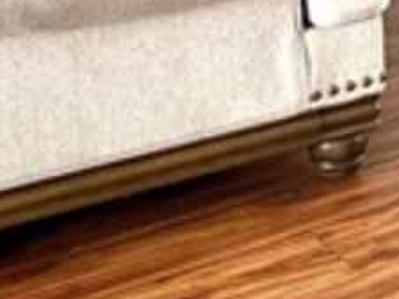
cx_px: 625
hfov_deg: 13.4
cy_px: -322
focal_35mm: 137
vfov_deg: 9.9
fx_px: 1579
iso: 250
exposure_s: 1/60
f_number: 1.78
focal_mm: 6.76
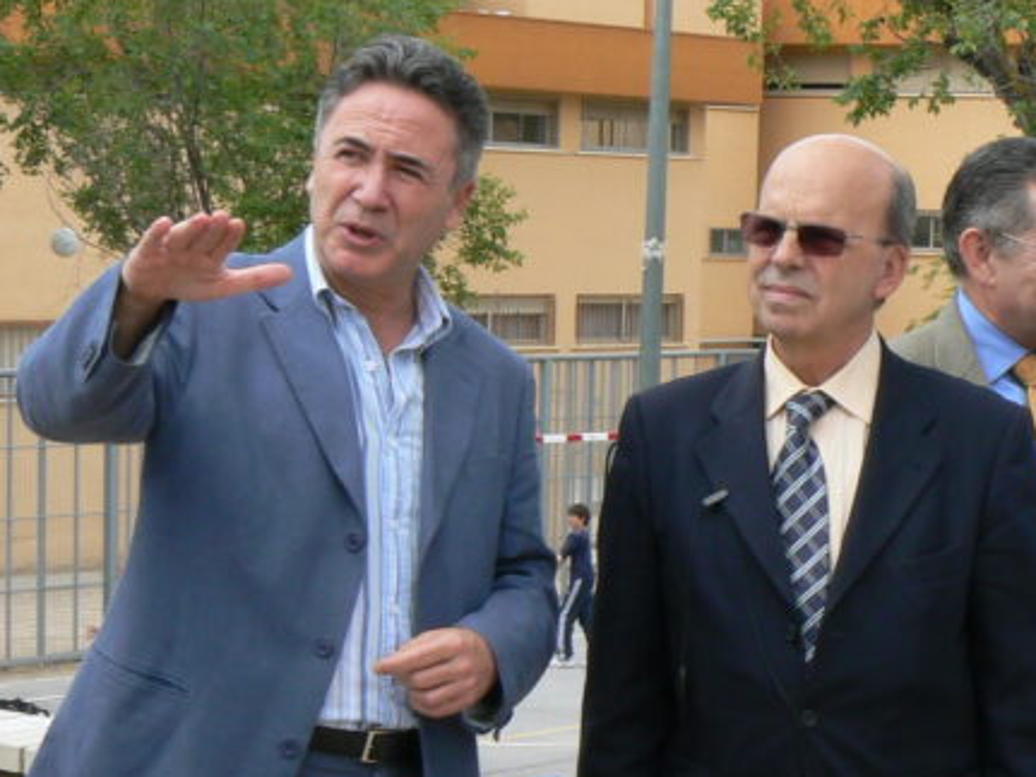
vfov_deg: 12.5
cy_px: 459
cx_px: 1017
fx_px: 3531
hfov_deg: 16.4
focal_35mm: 118
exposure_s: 1/100
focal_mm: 8.8
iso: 80
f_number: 5.6
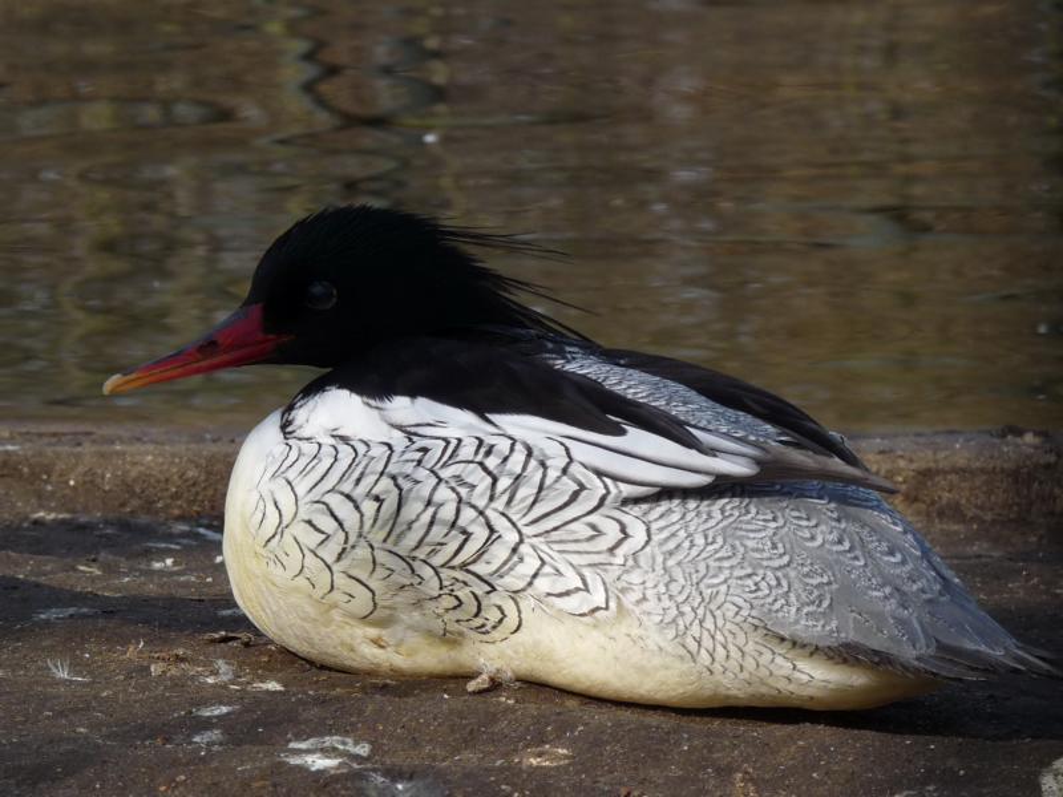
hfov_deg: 7.7
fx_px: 7861
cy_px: 398
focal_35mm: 256
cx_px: 532
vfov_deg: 5.8
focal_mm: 32.7
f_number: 5.6
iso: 100
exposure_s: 1/250
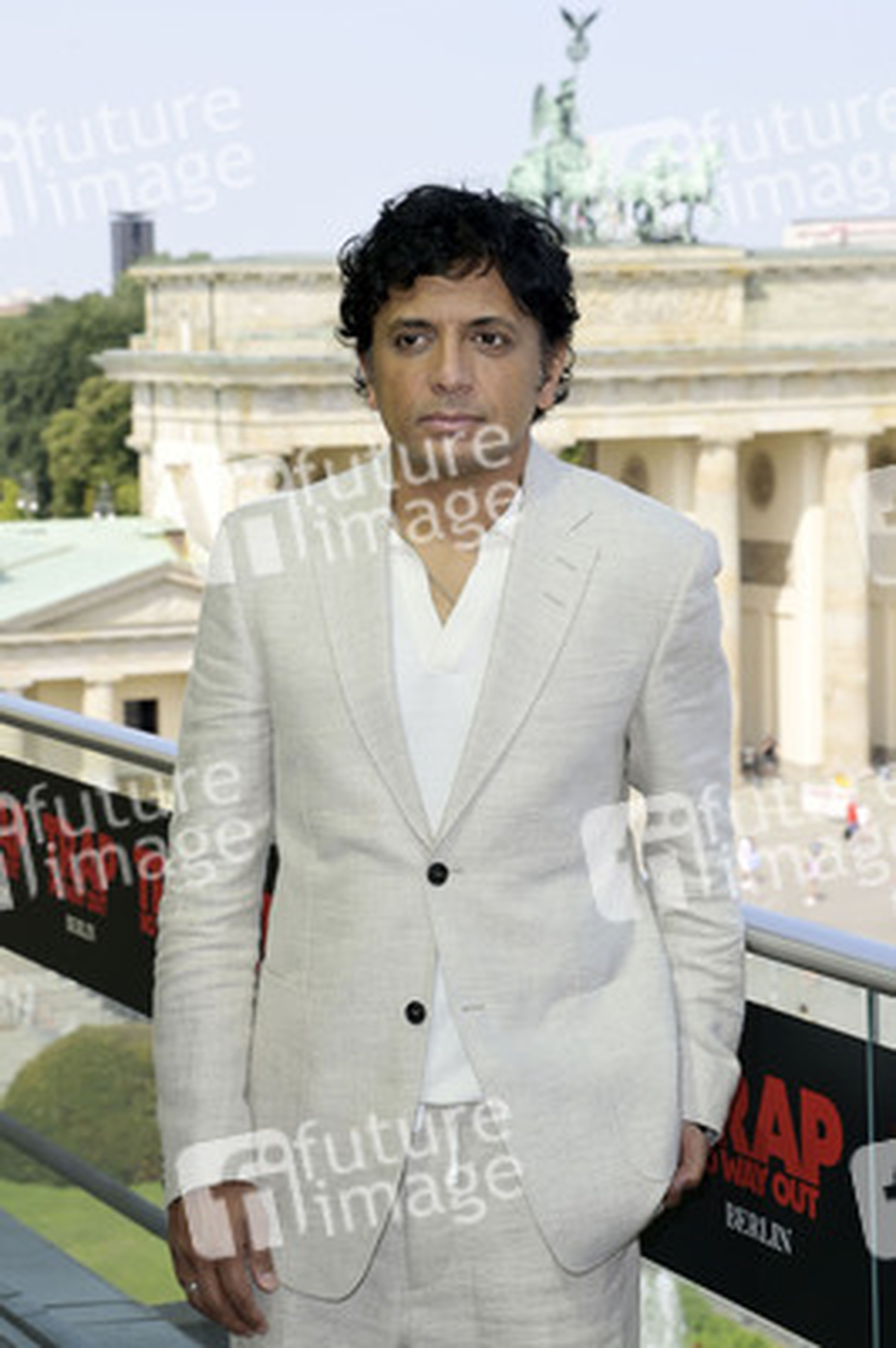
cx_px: 448
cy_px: 674
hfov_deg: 15.9
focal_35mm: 86
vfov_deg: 23.7
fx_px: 3216
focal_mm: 86
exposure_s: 1/250
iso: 250
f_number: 10
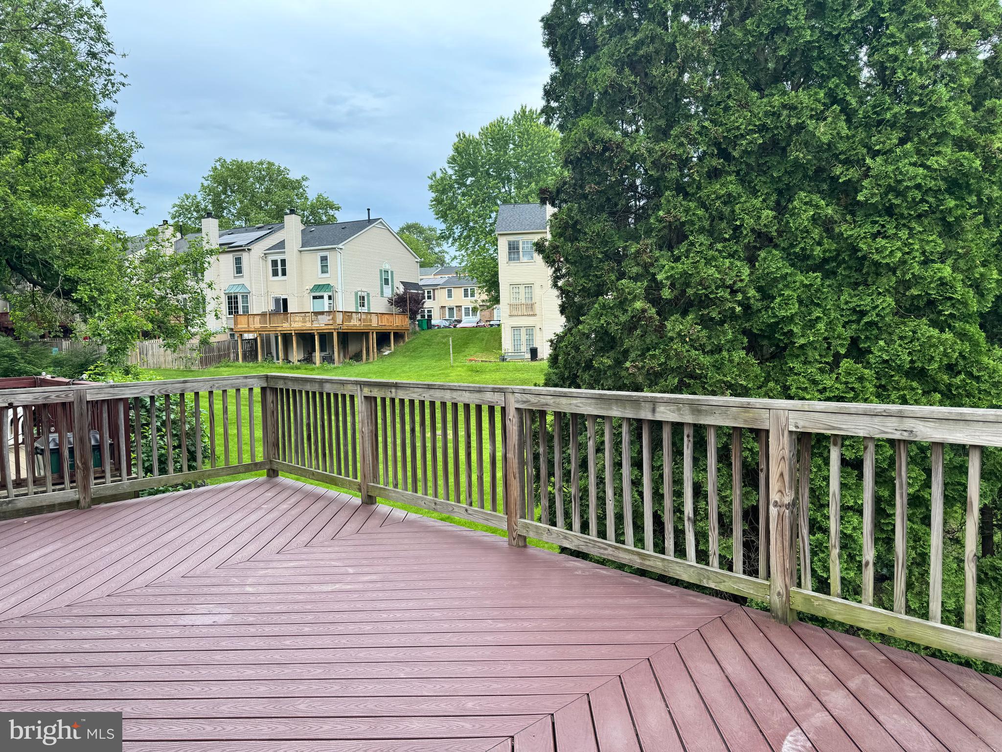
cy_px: 376
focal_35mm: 24
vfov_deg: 56.8
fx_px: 695
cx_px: 501
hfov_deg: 71.6
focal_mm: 6.76
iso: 80
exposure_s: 1/448
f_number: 1.78
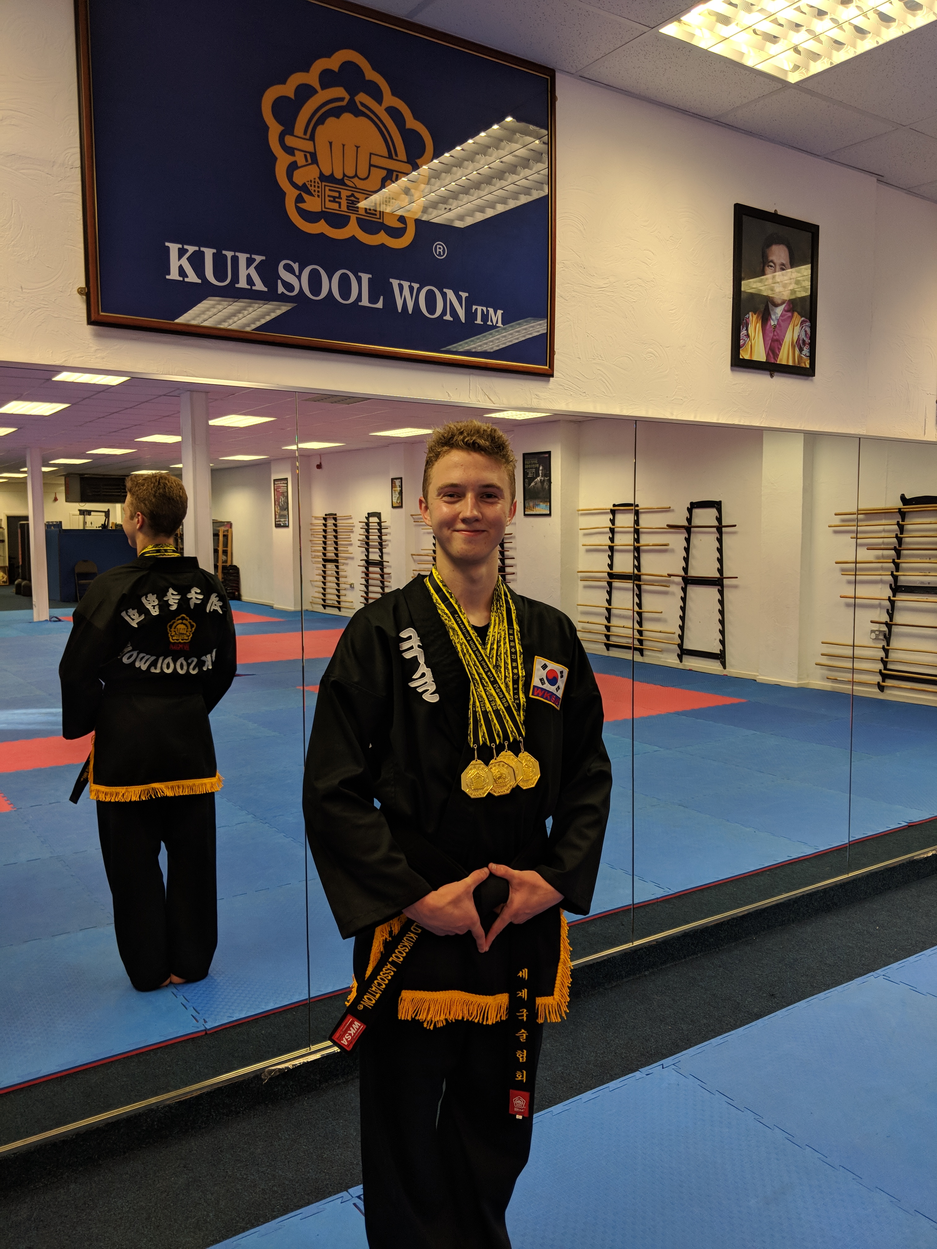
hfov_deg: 51.4
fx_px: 974
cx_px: 468
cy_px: 624
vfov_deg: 65.3
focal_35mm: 27
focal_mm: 4.44
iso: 64
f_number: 1.8
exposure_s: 1/100
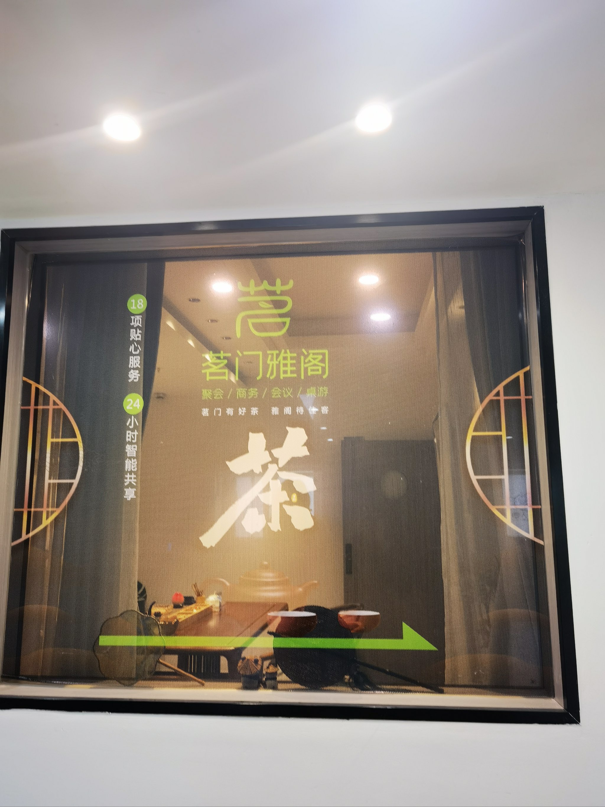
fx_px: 629
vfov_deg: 65.3
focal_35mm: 27
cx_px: 302
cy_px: 404
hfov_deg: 51.4
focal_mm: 6.67
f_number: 1.9
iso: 200
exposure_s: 1/50
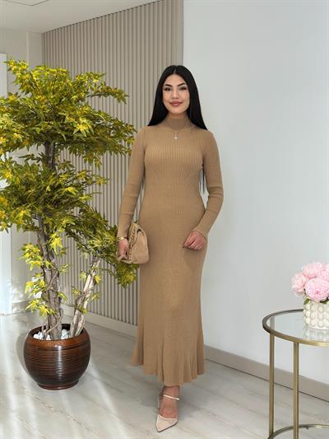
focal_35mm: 48
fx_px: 608
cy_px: 220
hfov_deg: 30.3
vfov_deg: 39.6
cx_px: 164
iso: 80
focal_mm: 6.86
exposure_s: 1/279
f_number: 1.78
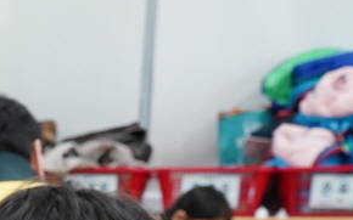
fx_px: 1231
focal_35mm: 128
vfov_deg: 9.6
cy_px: 425
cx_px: -418
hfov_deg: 13.3
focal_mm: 28
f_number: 7.1
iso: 2500
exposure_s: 1/50
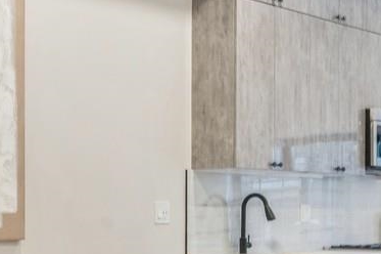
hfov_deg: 25.9
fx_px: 772
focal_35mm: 73
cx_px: -21
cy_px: 241
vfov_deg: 18.3
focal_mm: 17
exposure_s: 1/1.25
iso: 200
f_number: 11
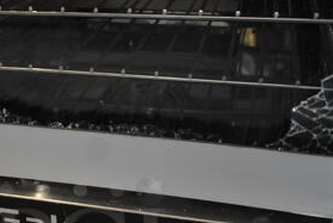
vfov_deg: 22.0
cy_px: 239
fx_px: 547
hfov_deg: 33.2
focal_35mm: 59
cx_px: 80
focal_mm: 18
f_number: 3.5
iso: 2200
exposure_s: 1/125
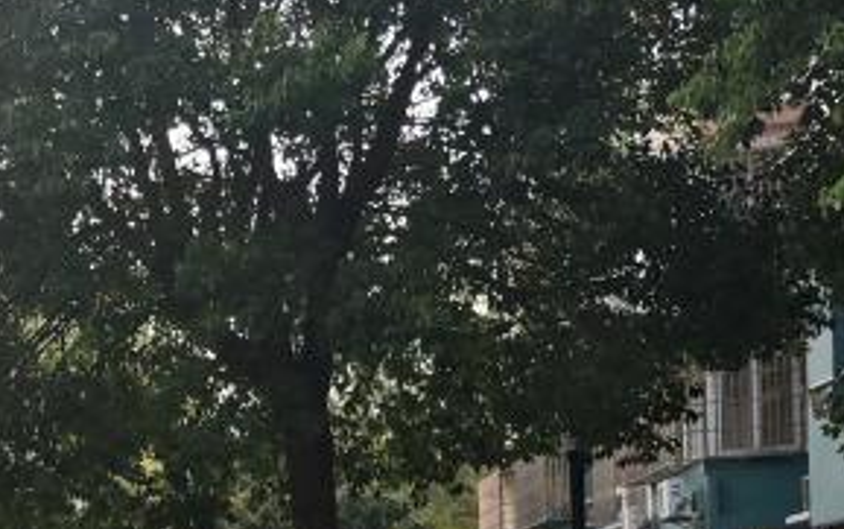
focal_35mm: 90
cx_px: 61
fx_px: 2071
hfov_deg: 22.4
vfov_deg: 13.3
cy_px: 916
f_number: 2
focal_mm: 8.72
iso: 50
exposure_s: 1/612
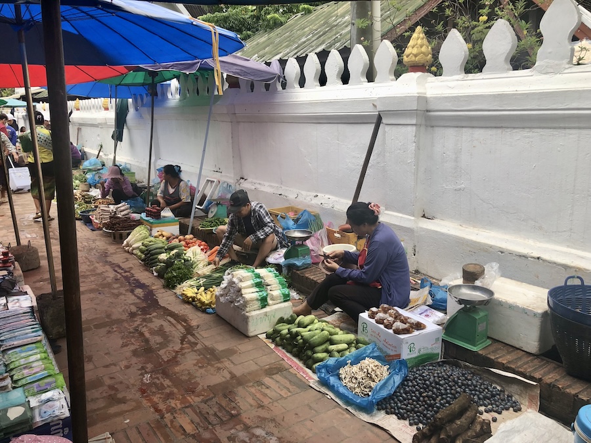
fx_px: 478
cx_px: 296
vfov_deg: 49.7
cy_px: 222
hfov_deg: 63.4
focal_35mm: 28
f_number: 1.8
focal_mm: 4
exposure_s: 1/120
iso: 25
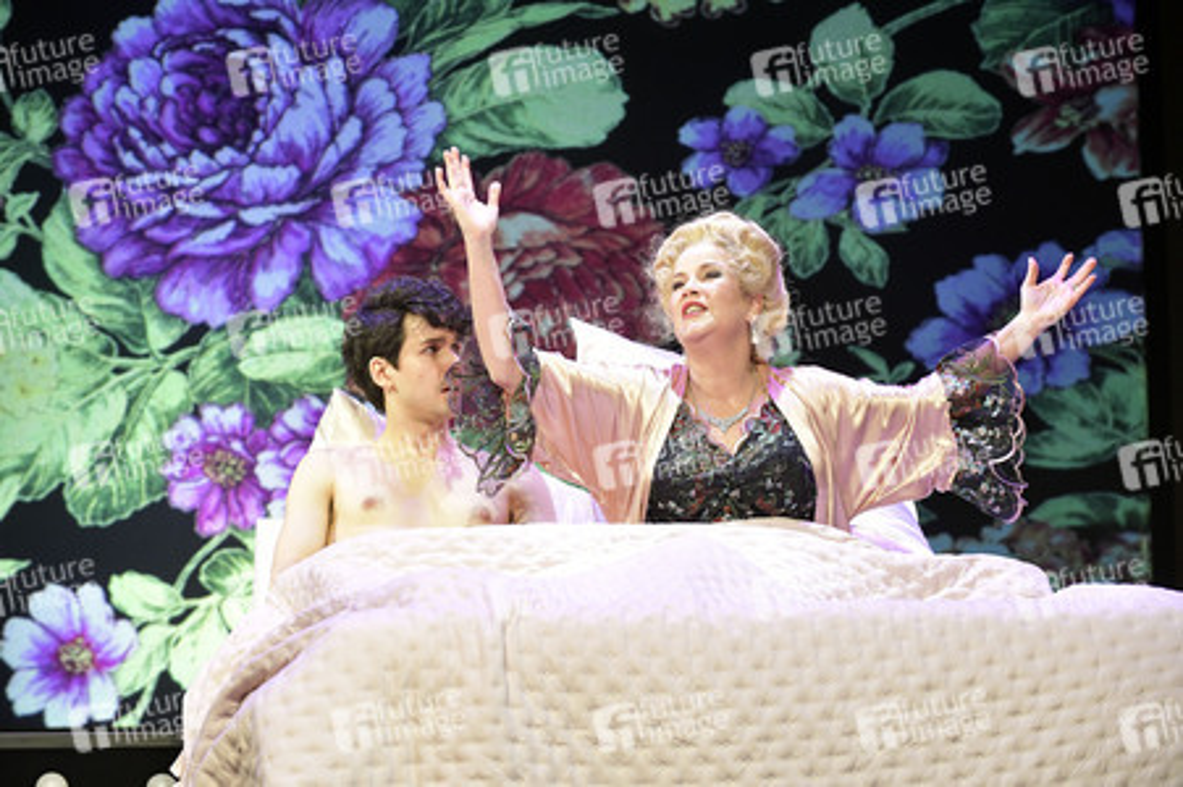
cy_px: 394
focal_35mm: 135
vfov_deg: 10.1
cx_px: 592
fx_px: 4433
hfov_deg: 15.2
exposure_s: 1/200
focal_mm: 135
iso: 3200
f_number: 6.3
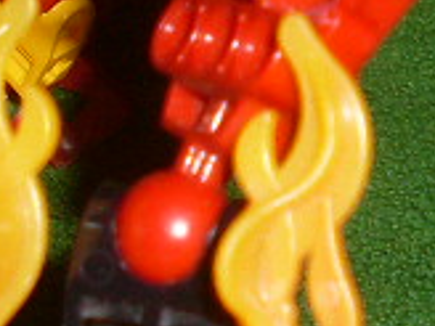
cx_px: 589
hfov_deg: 8.2
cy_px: 80
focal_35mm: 237
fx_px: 2978
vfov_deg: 6.3
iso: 100
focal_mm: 6.3
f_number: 7.7
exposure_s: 1/45
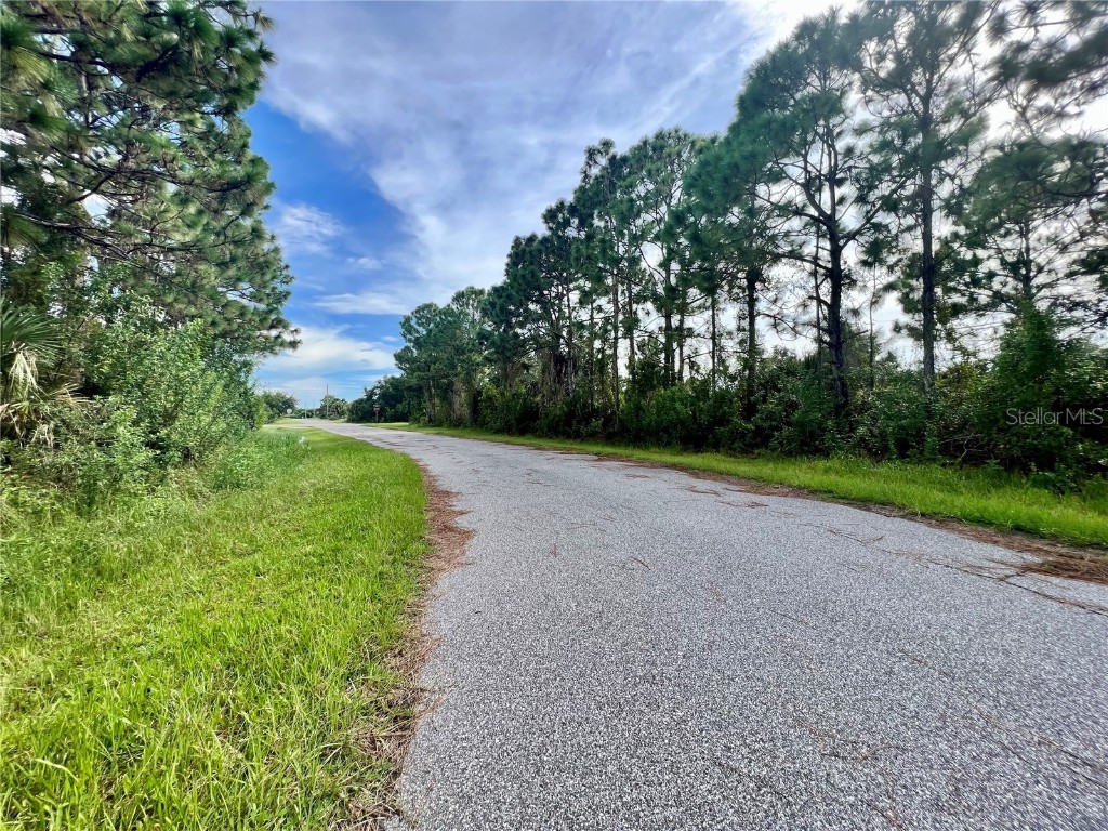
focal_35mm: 13
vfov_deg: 89.9
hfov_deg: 106.2
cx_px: 554
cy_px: 416
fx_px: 416
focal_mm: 1.57
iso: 32
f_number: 1.8
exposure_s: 1/727
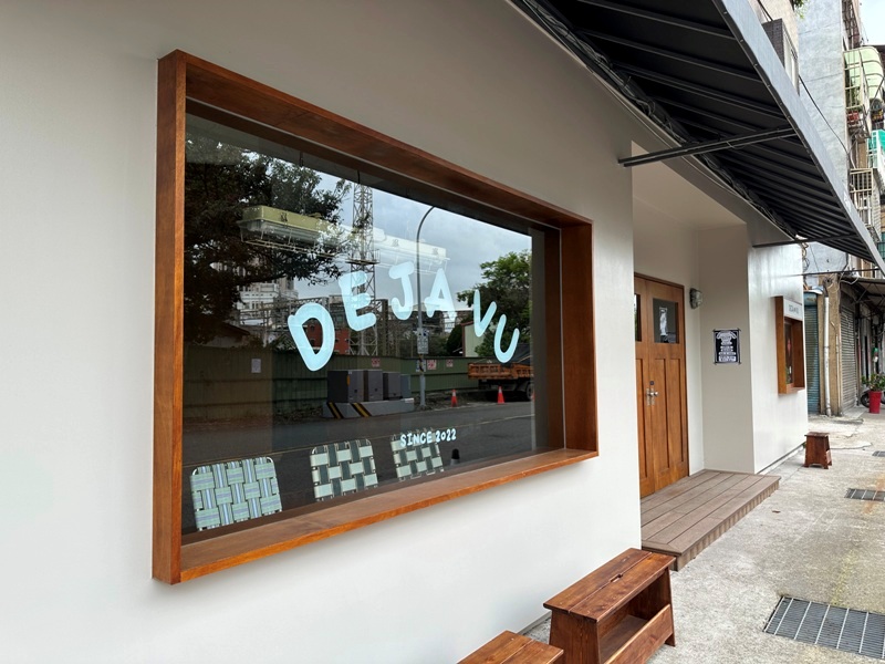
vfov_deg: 56.8
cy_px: 332
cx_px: 442
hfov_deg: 71.6
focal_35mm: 24
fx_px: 614
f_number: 1.78
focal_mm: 6.86
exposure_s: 1/791
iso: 80
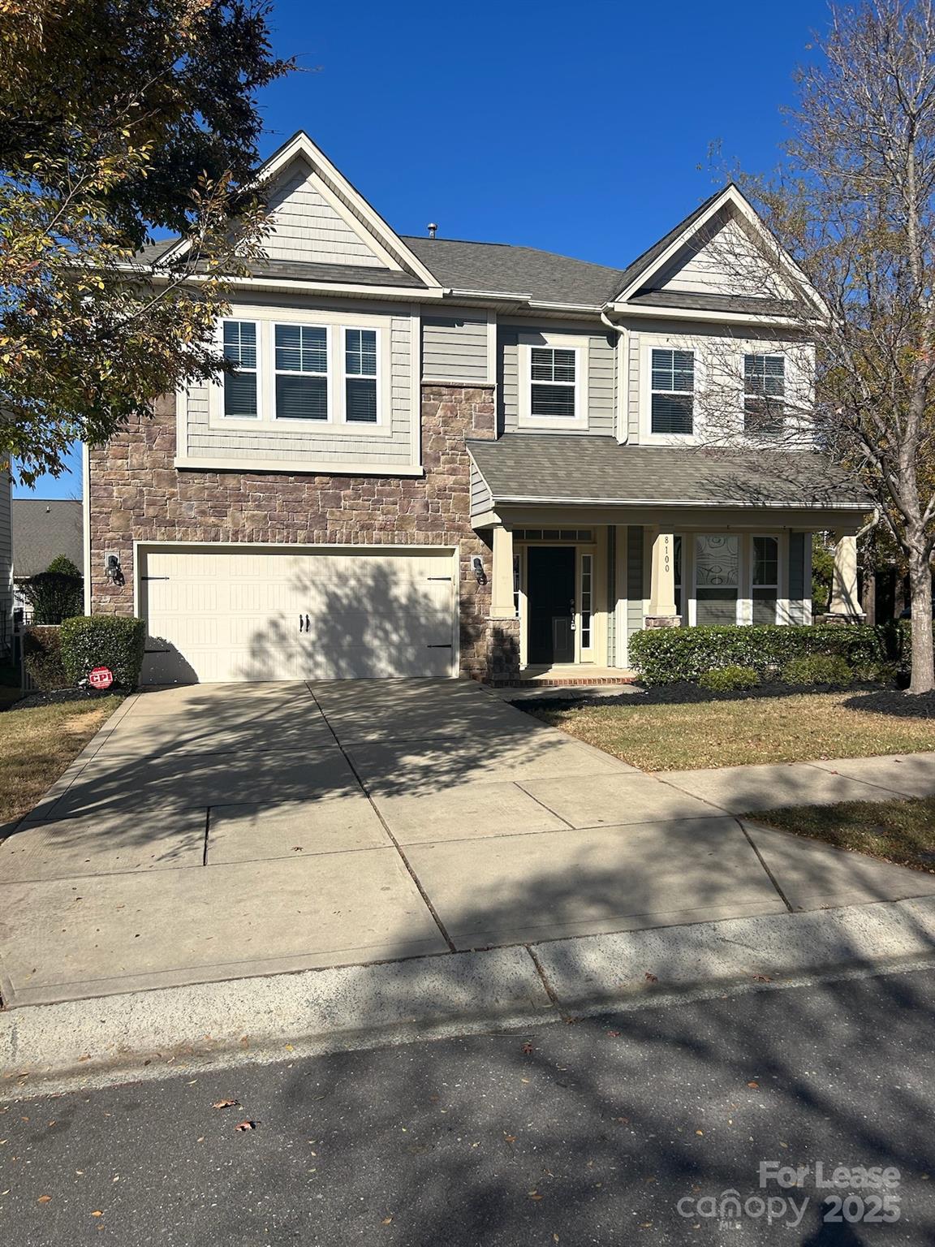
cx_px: 468
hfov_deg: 53.1
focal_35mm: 26
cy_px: 624
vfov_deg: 67.3
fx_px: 936
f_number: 1.5
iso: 50
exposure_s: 1/5882
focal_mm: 5.7
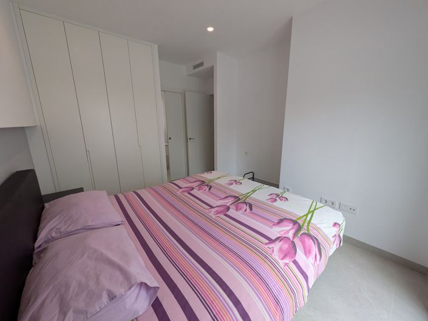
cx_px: 214
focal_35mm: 14
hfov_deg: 102.1
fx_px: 173
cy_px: 160
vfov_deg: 85.7
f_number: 2.2
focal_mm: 1.83
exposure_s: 1/100
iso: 74
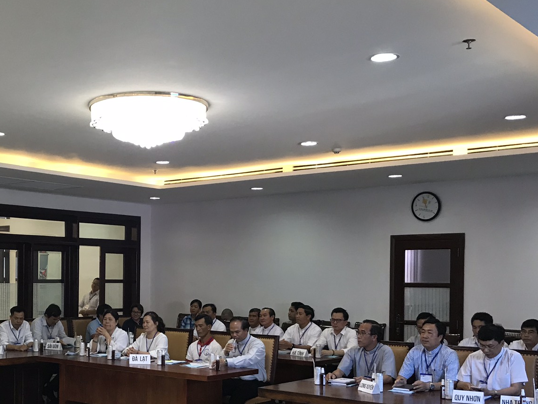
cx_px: 140
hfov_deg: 37.3
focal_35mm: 50
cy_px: 298
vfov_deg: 28.7
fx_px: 777
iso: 40
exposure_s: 1/20
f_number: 1.8
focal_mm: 3.99
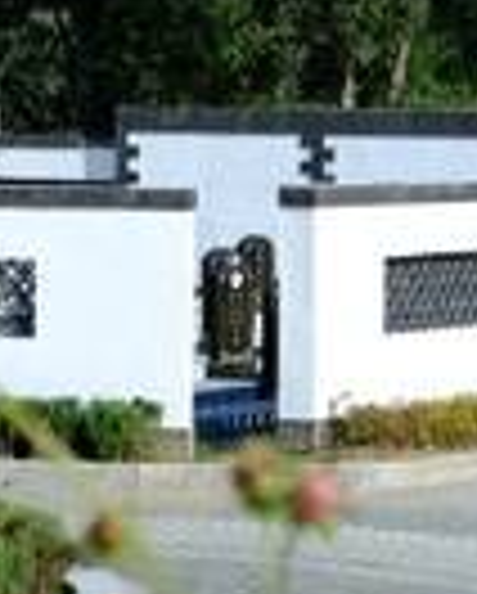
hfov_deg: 5.0
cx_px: -310
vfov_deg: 6.2
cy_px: -464
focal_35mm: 305
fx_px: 5370
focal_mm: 27.7
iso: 200
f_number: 5.6
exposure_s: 1/900
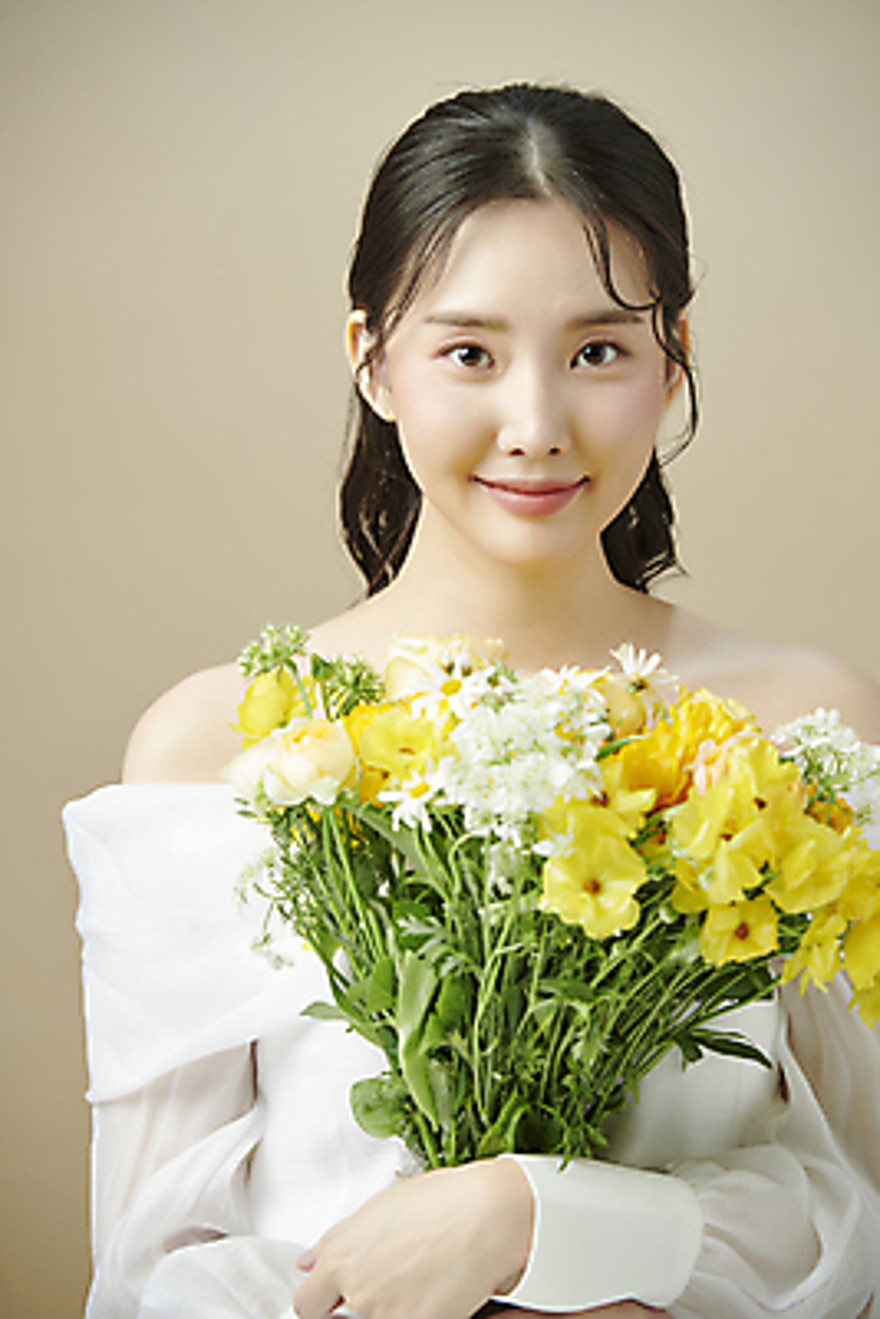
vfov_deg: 11.4
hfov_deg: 7.6
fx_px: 6594
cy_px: 660
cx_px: 440
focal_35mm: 180
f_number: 5.6
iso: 64
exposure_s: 1/125
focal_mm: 180
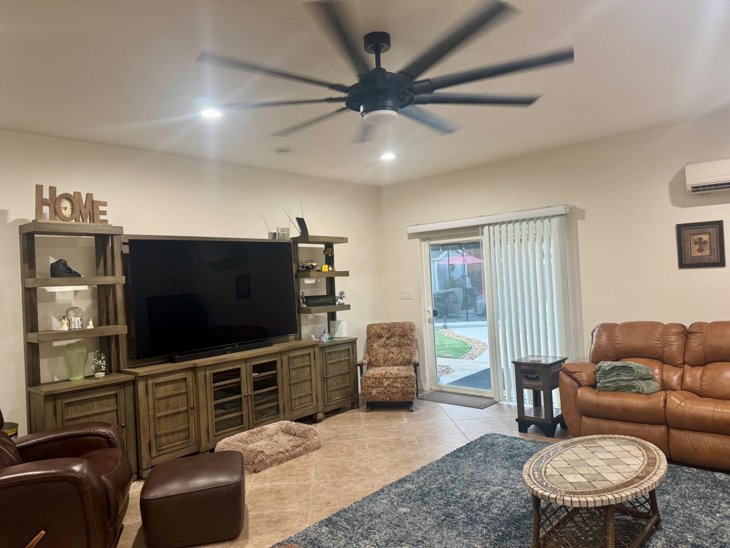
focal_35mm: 24
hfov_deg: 71.6
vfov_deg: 56.8
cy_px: 274
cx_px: 365
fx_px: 506
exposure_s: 1/60
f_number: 1.78
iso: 250
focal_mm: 6.76
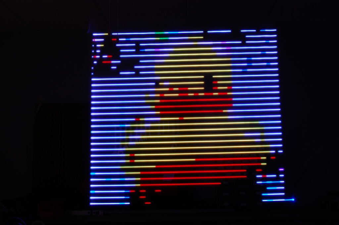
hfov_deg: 42.4
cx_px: 170
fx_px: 438
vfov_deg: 28.9
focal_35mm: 46
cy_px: 112
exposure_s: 5
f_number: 29
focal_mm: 31
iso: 200
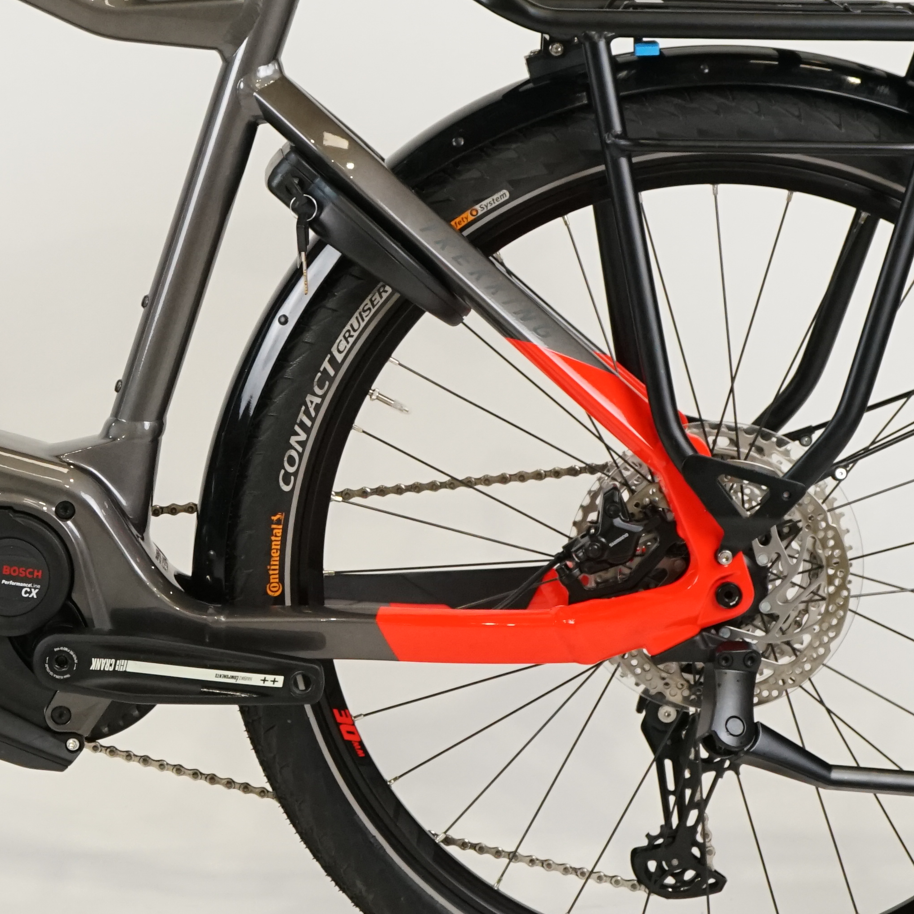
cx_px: -71
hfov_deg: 11.6
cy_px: 222
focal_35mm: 148
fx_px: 4421
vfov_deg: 11.8
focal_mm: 59
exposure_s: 1/200
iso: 2000
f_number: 5.6
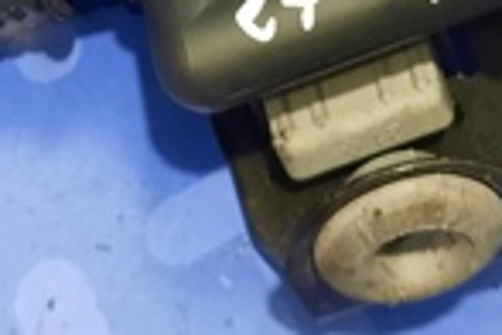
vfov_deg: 11.7
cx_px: 236
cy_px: -130
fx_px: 1576
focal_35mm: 113
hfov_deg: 18.1
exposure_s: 1/25
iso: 320
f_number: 2
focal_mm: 4.6
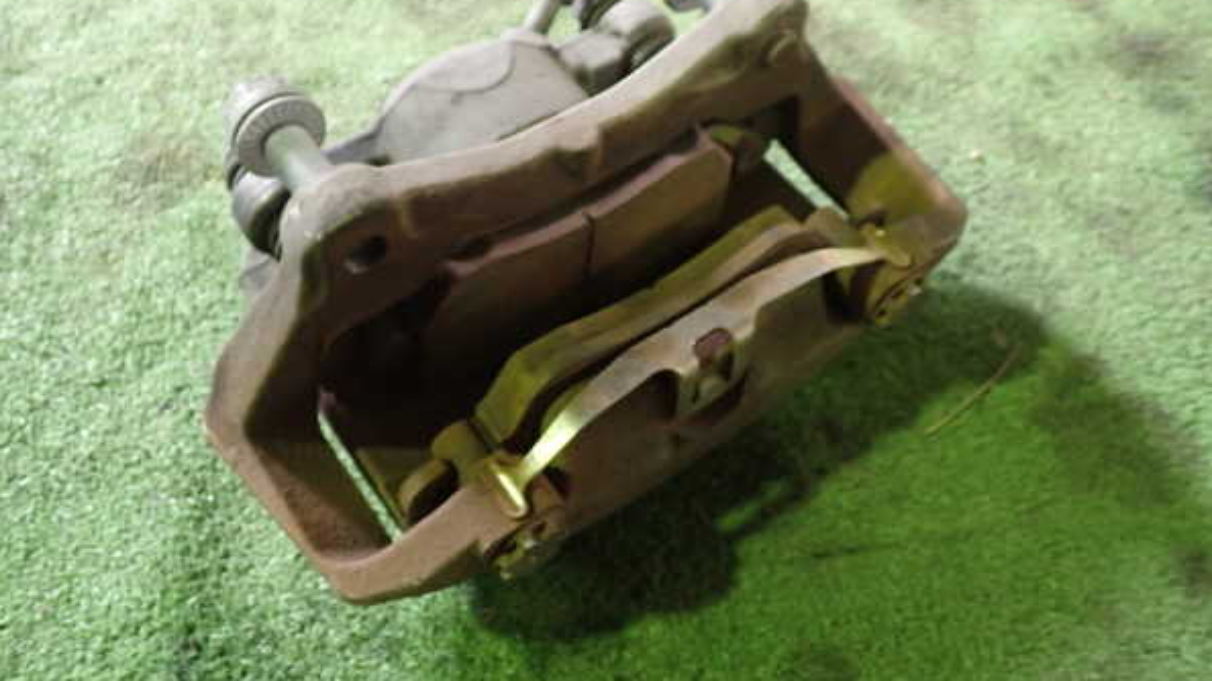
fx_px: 1060
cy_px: 281
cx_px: 606
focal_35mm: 33
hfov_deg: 59.5
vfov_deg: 35.5
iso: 640
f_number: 2.3
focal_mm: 5.4
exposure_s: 1/30
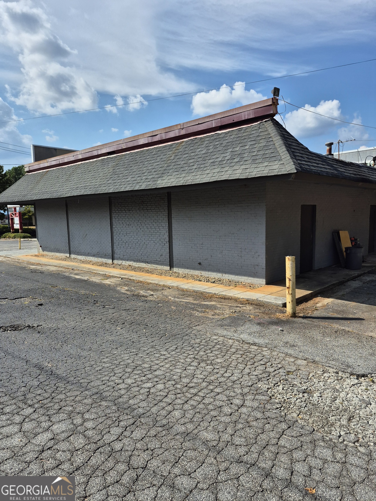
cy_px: 250
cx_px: 188
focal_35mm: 23
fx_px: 333
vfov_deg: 73.9
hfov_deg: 58.9
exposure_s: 1/2200
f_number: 1.8
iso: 25
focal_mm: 5.4
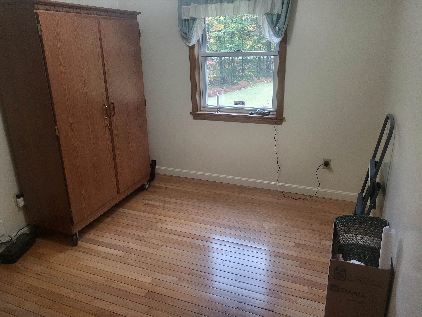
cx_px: 211
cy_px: 158
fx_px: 317
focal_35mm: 26
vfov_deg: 53.1
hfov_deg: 67.3
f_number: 1.8
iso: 640
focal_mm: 5.4
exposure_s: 1/40
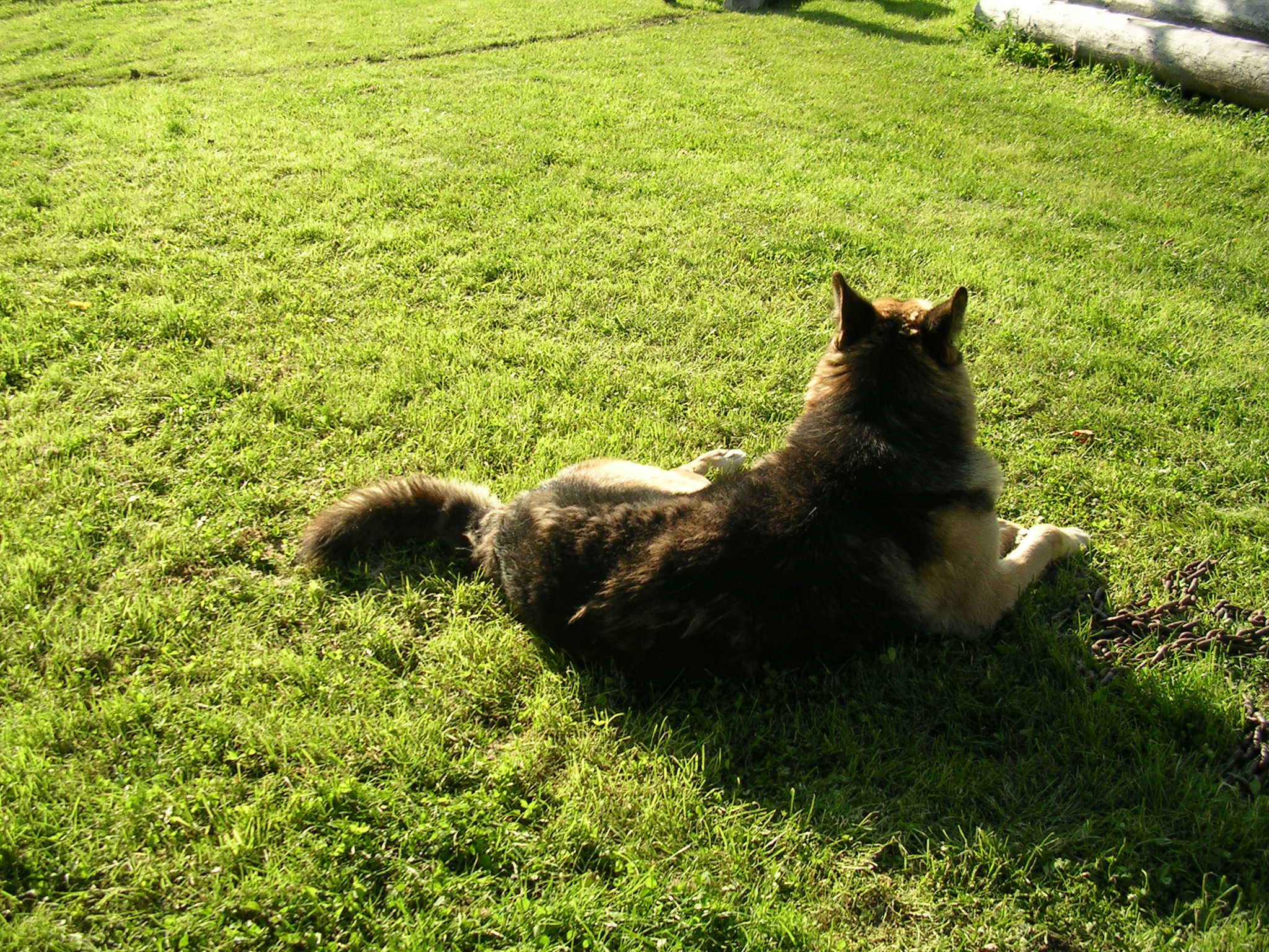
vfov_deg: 37.7
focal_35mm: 38
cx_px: 634
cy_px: 476
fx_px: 1393
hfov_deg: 49.0
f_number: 2.8
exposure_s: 1/408
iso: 50
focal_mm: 5.8
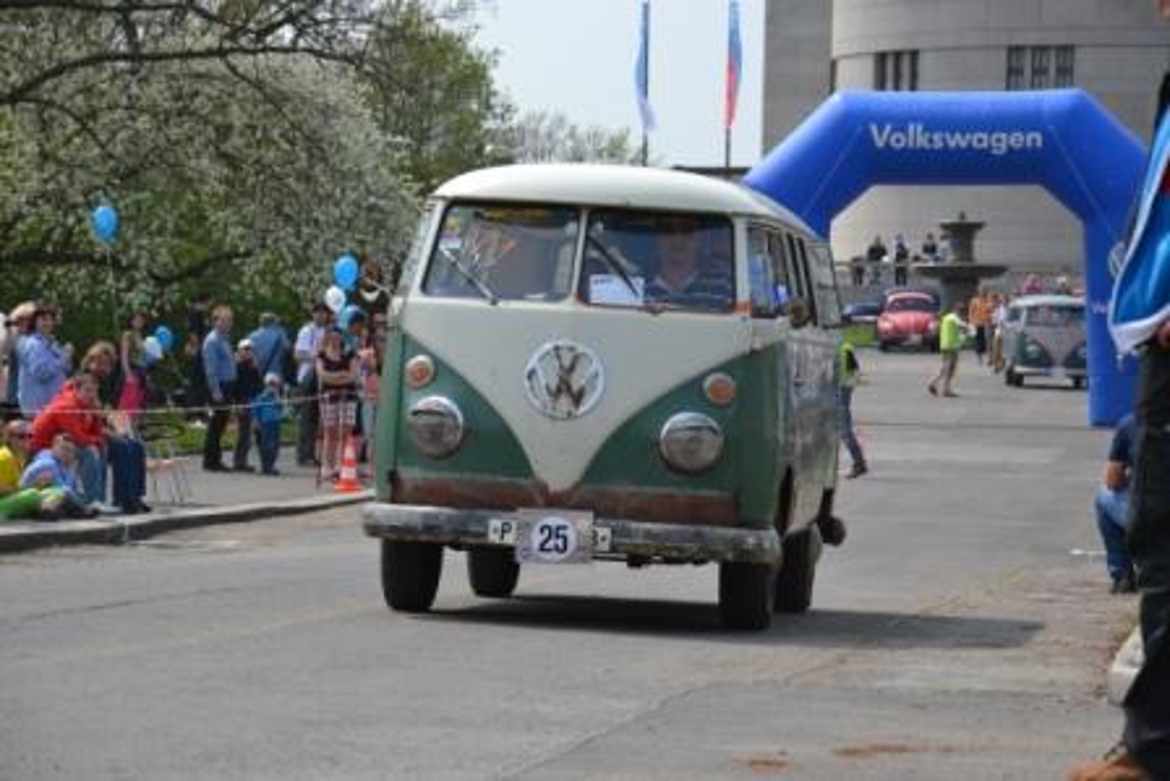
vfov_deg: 8.7
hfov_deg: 13.0
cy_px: 390
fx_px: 5120
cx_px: 585
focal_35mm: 158
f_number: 8
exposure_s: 1/250
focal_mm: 105
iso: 100
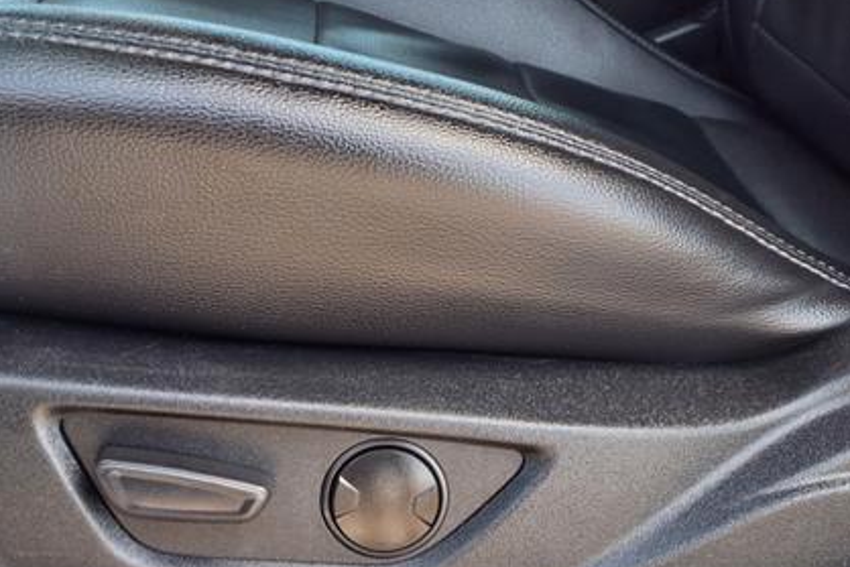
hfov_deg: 45.2
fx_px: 1016
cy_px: 459
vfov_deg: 30.4
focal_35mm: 43
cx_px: 342
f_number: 1.9
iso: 40
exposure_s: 1/123
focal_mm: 3.58
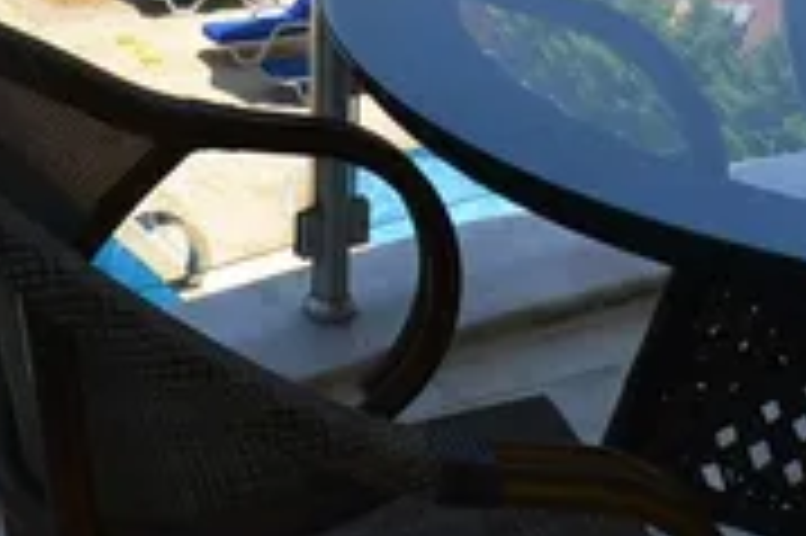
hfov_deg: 16.0
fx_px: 2863
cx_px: 302
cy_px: -595
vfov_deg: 9.8
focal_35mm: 128
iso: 400
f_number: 11
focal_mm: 18
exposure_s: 1/500
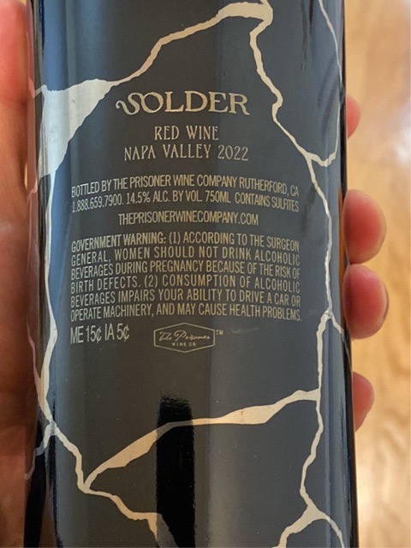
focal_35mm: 27
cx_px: 206
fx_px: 427
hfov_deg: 51.4
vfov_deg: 65.3
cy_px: 274
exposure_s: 1/40
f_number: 1.8
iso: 320
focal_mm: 4.25
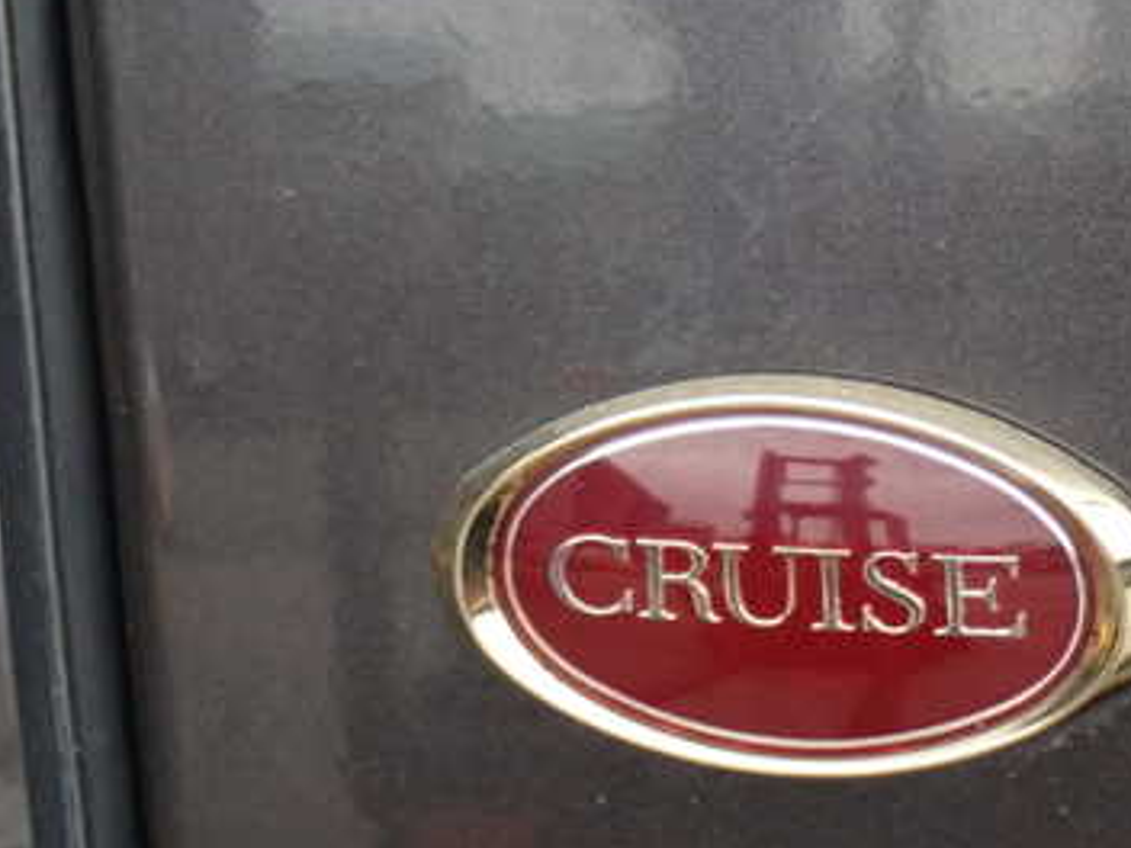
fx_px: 3235
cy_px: 241
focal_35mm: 99
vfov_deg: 14.9
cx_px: 880
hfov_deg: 19.7
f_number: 3.5
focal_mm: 10.35
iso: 400
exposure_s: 1/60
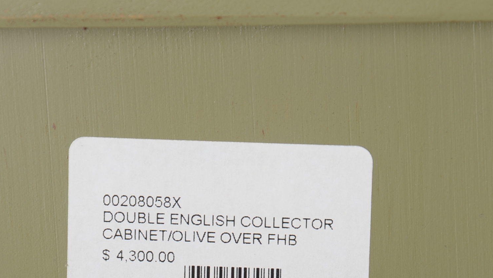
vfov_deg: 4.5
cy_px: 164
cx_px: 278
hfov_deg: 7.9
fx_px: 3554
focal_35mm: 272
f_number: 10
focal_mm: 105
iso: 125
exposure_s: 1/160
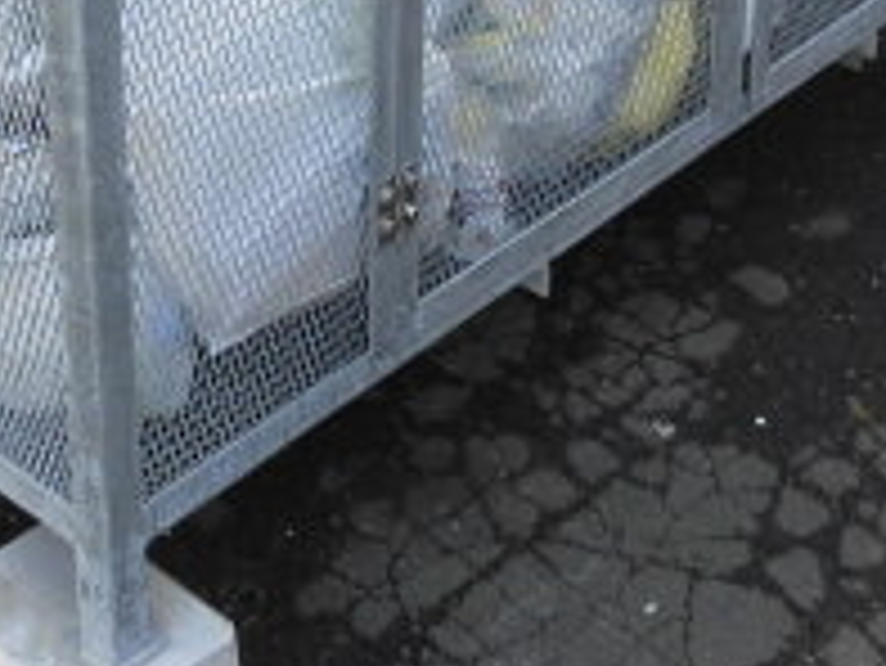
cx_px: 279
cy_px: -315
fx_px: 1998
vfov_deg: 17.2
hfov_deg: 24.9
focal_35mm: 78
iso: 100
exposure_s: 1/125
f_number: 3.1
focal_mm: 4.3
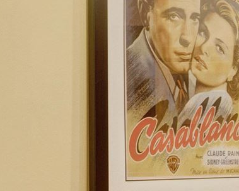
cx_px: 779
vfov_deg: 13.0
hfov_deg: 10.1
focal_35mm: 118
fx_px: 833
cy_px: 169
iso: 250
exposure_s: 1/1.67
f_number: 7.1
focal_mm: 15.5
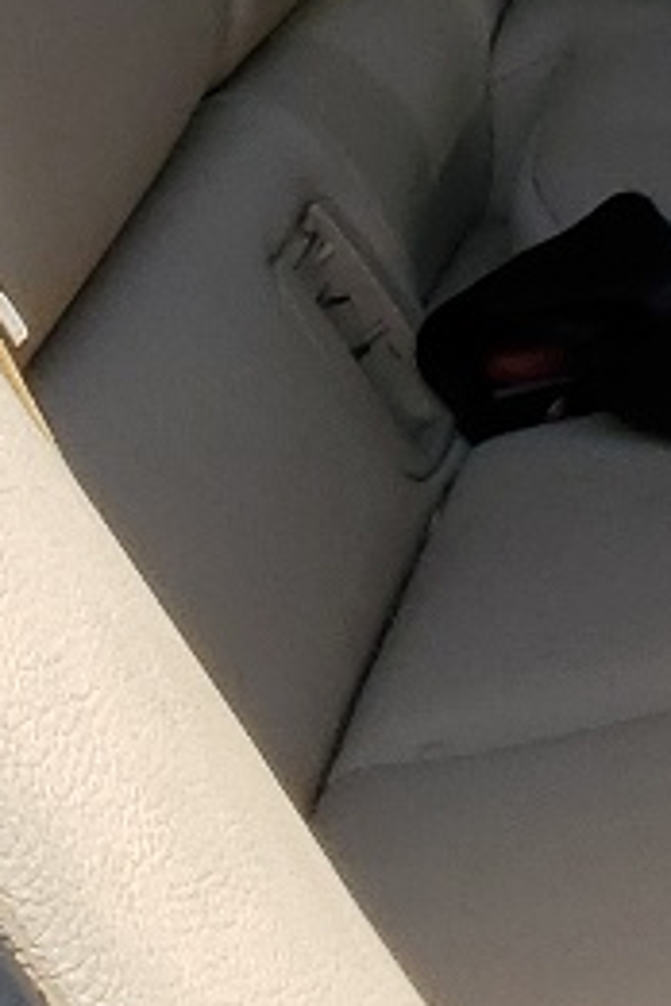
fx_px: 4641
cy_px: -455
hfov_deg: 7.8
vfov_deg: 11.9
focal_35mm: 166
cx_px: 1431
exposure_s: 1/2000
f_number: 1.5
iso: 50
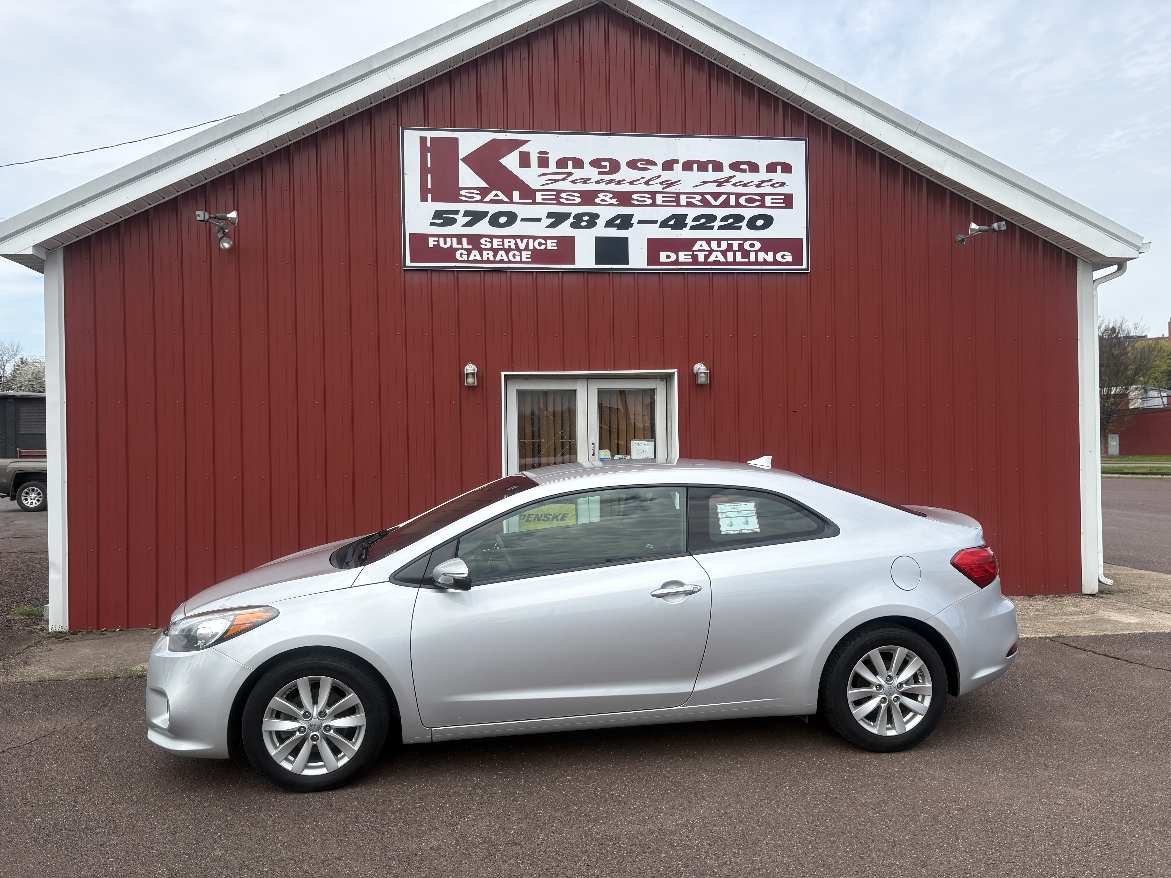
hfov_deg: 67.3
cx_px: 586
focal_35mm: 26
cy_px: 439
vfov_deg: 53.1
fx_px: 880
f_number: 1.6
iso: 50
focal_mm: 5.96
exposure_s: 1/2075
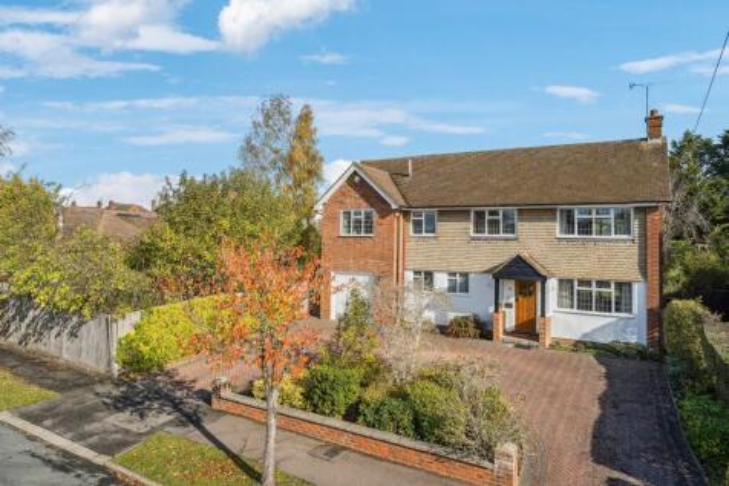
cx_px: 364
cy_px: 243
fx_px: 445
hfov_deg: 78.6
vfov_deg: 57.2
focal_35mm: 22
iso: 320
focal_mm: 22
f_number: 5.6
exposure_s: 1/1000
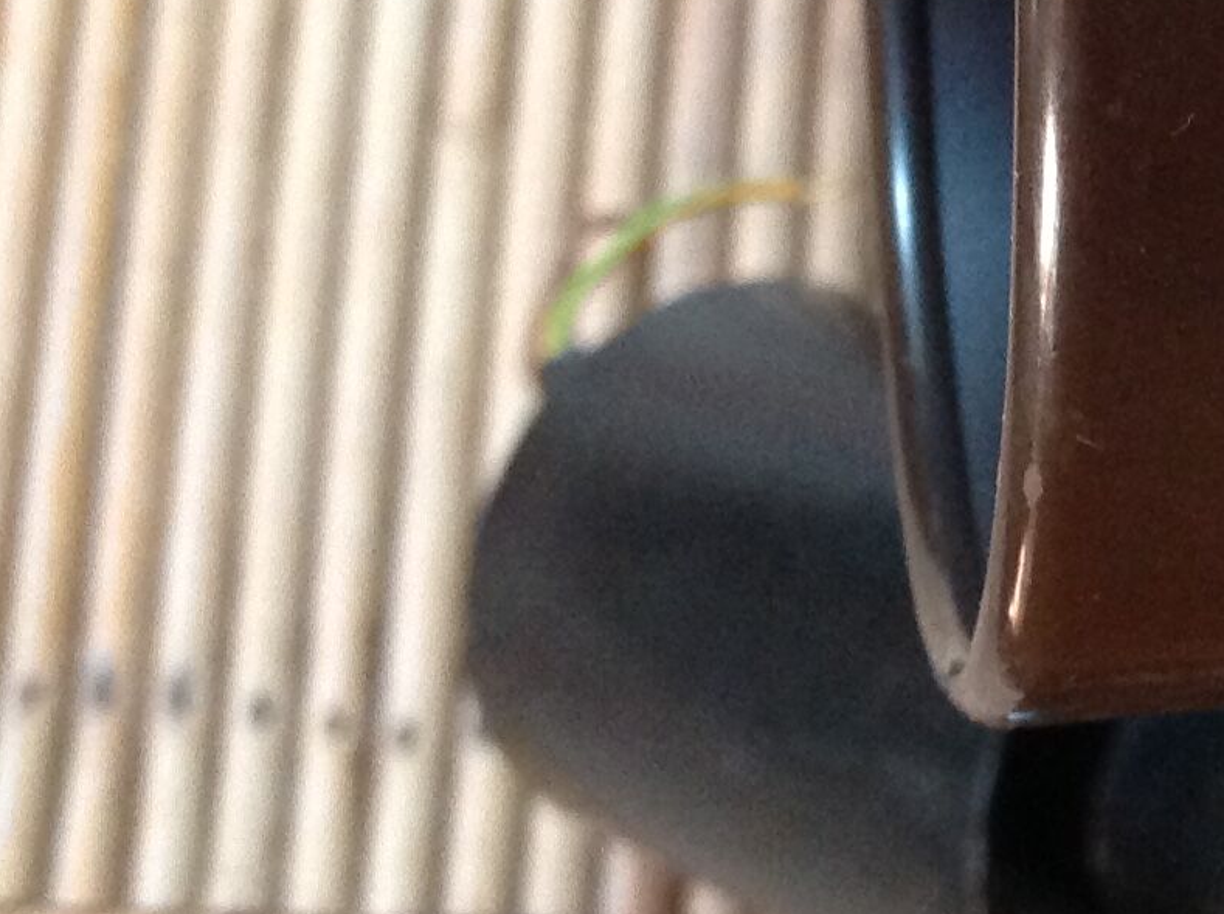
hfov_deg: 16.3
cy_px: -109
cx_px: 1561
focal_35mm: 115
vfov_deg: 12.6
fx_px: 4060
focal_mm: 4.28
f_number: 2.4
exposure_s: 1/15
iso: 250
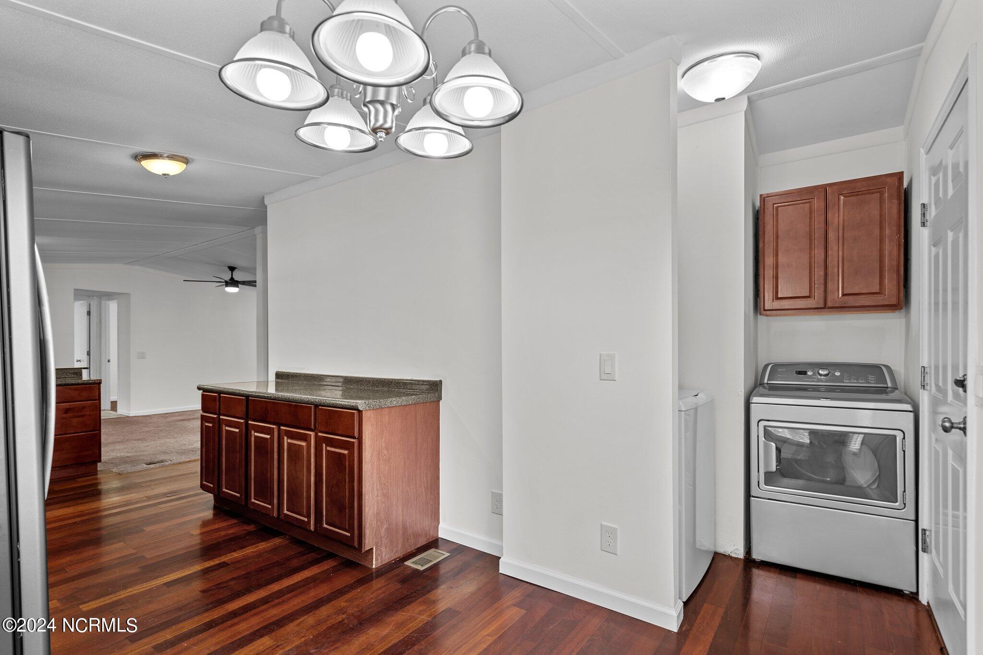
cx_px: 492
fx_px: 464
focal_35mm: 17
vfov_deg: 70.4
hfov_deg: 93.3
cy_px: 328
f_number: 4
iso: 320
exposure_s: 1/13
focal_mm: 17
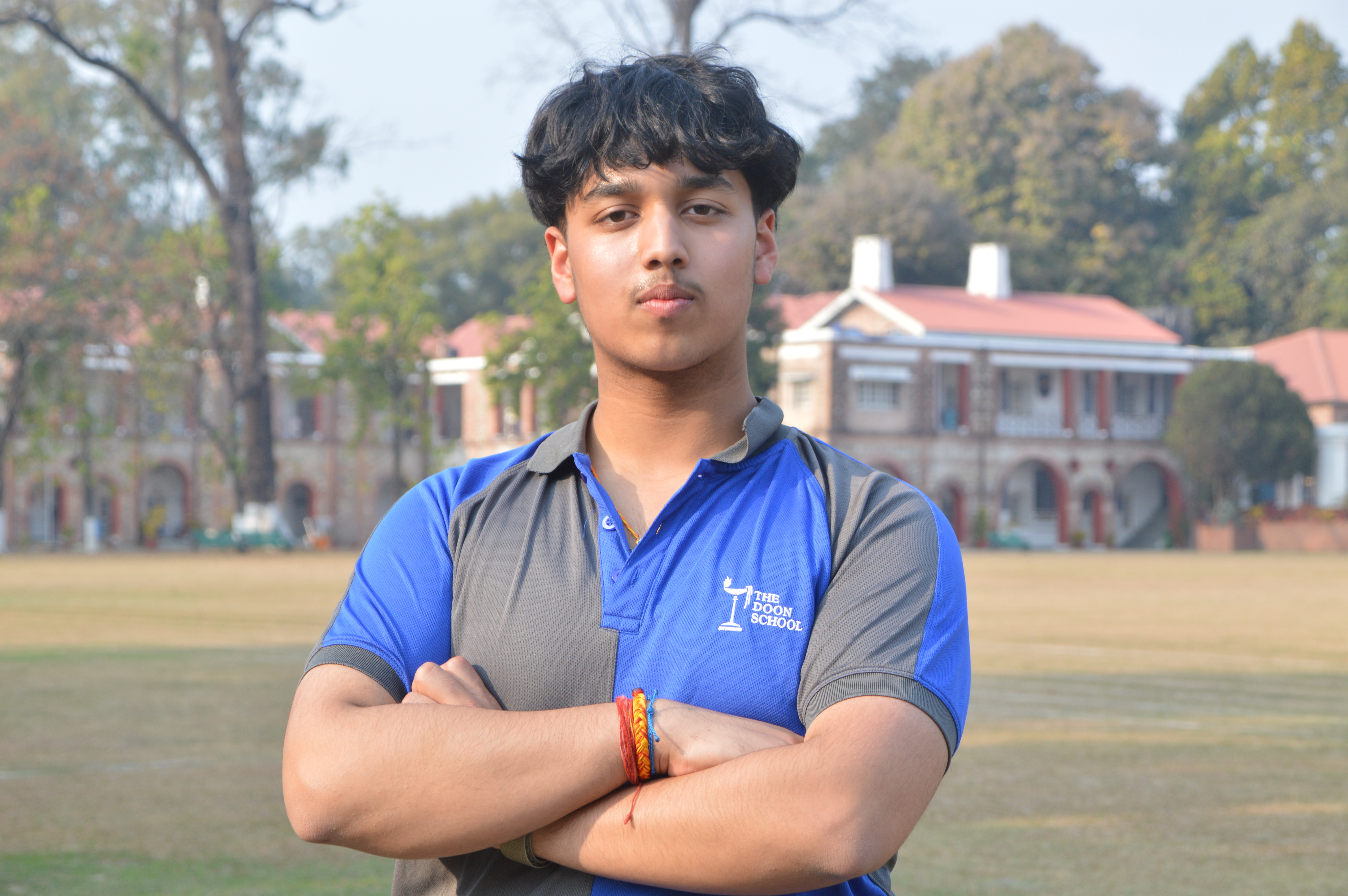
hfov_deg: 21.9
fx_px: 3479
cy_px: 448
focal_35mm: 93
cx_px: 674
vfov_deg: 14.7
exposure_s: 1/160
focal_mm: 62
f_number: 7.1
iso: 200
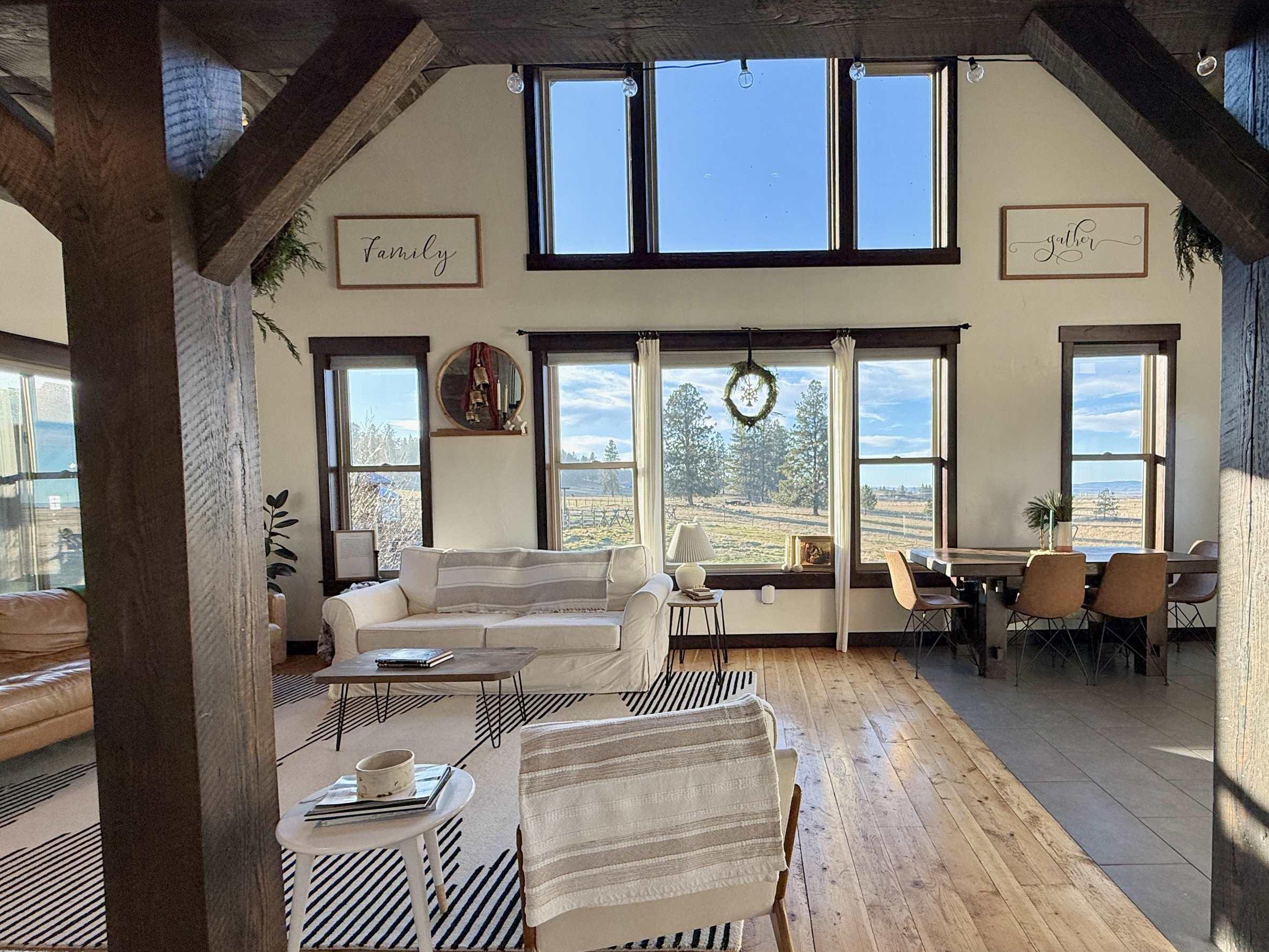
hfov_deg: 86.8
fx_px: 660
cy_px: 523
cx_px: 751
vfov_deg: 71.4
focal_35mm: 18
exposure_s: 1/319
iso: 64
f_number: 2.2
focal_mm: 2.22
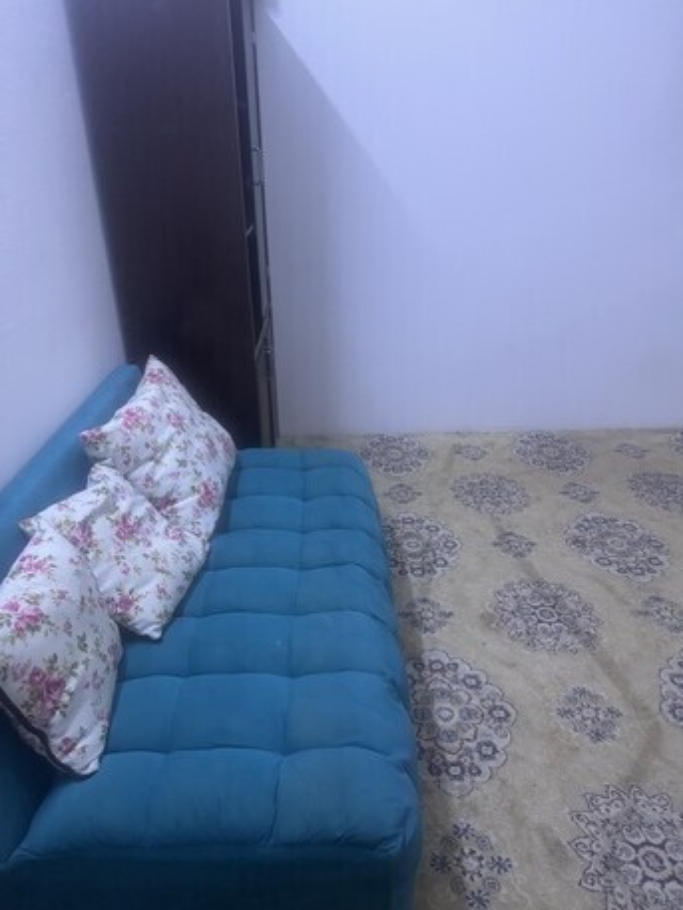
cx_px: 342
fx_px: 631
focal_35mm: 24
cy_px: 455
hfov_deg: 56.8
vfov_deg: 71.6
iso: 640
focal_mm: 6.76
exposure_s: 1/60
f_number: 1.78
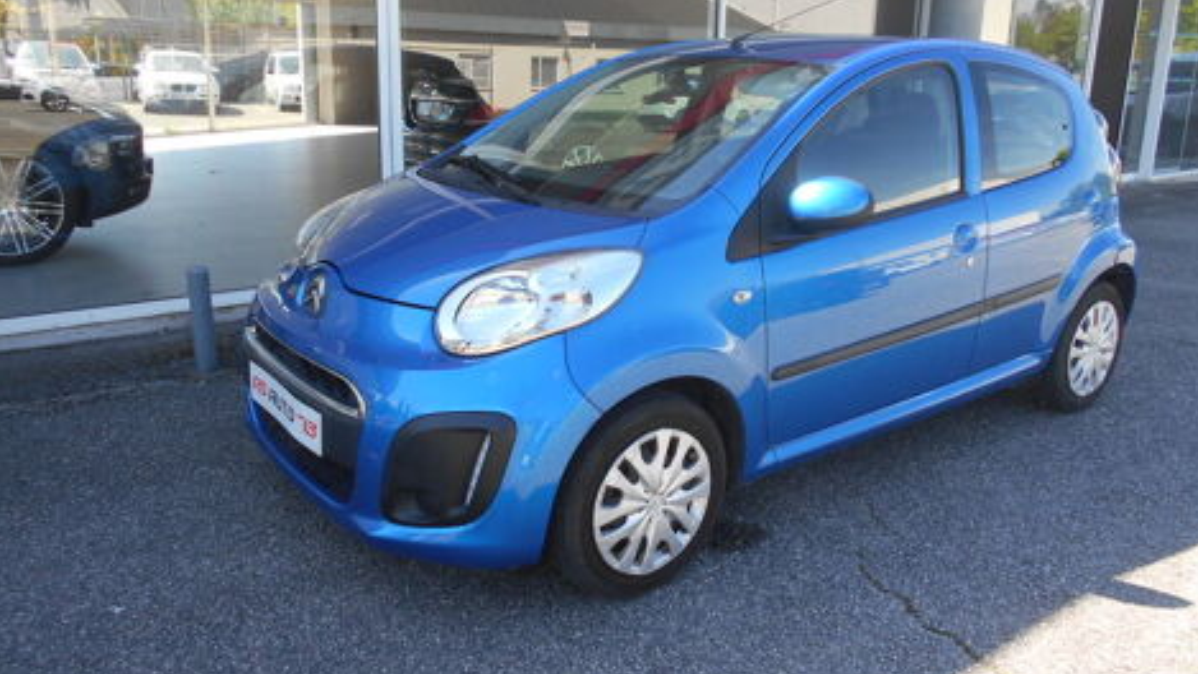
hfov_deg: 66.1
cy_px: 309
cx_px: 603
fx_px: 921
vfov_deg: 40.2
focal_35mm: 29
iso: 80
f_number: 3.2
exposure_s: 1/200
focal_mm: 4.6
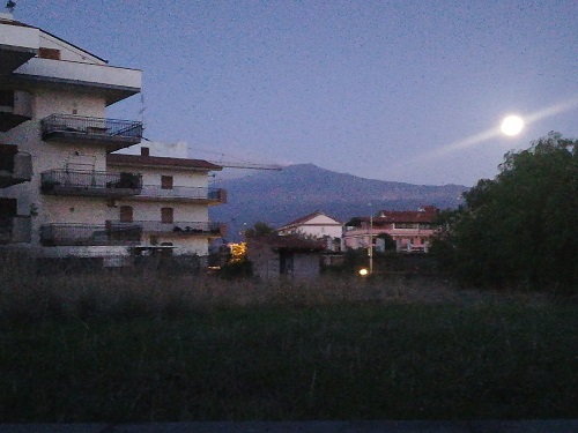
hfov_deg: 36.2
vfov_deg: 27.5
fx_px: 885
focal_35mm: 53
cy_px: 216
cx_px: 289
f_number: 2.2
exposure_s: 1/14.3
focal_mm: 3.83
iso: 3200
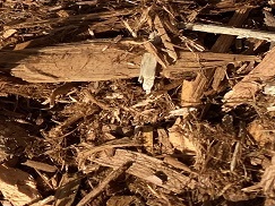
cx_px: -123
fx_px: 850
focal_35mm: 107
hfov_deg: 16.9
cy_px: -140
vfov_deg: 12.8
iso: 32
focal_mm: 4.25
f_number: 1.8
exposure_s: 1/1898
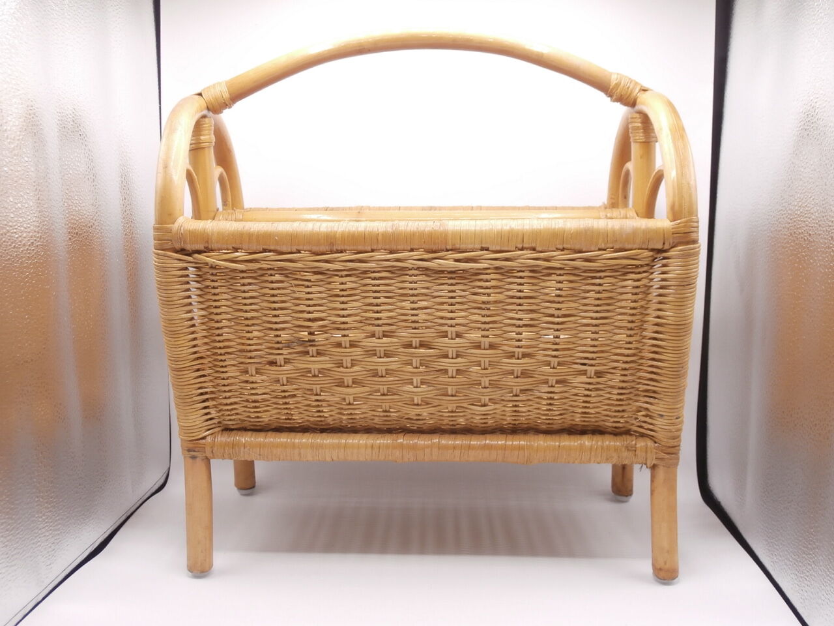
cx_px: 417
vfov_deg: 37.7
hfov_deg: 49.0
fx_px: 916
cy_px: 313
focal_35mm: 38
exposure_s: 1/80
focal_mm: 6.67
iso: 100
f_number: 3.9
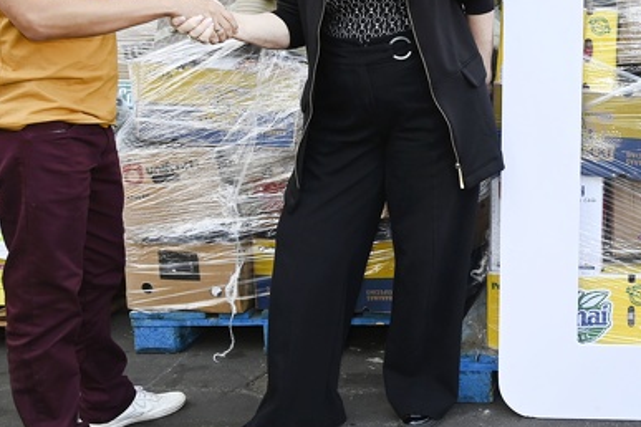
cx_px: 656
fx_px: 926
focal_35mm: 52
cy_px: 149
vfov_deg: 25.9
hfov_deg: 34.4
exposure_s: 1/200
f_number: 5.6
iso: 400
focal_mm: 20
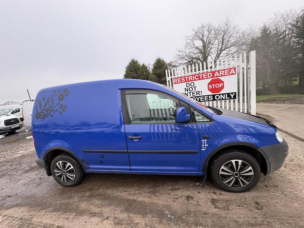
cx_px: 152
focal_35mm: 14
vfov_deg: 85.7
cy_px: 114
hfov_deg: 102.1
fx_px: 123
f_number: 2.2
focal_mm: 2.22
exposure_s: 1/368
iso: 40
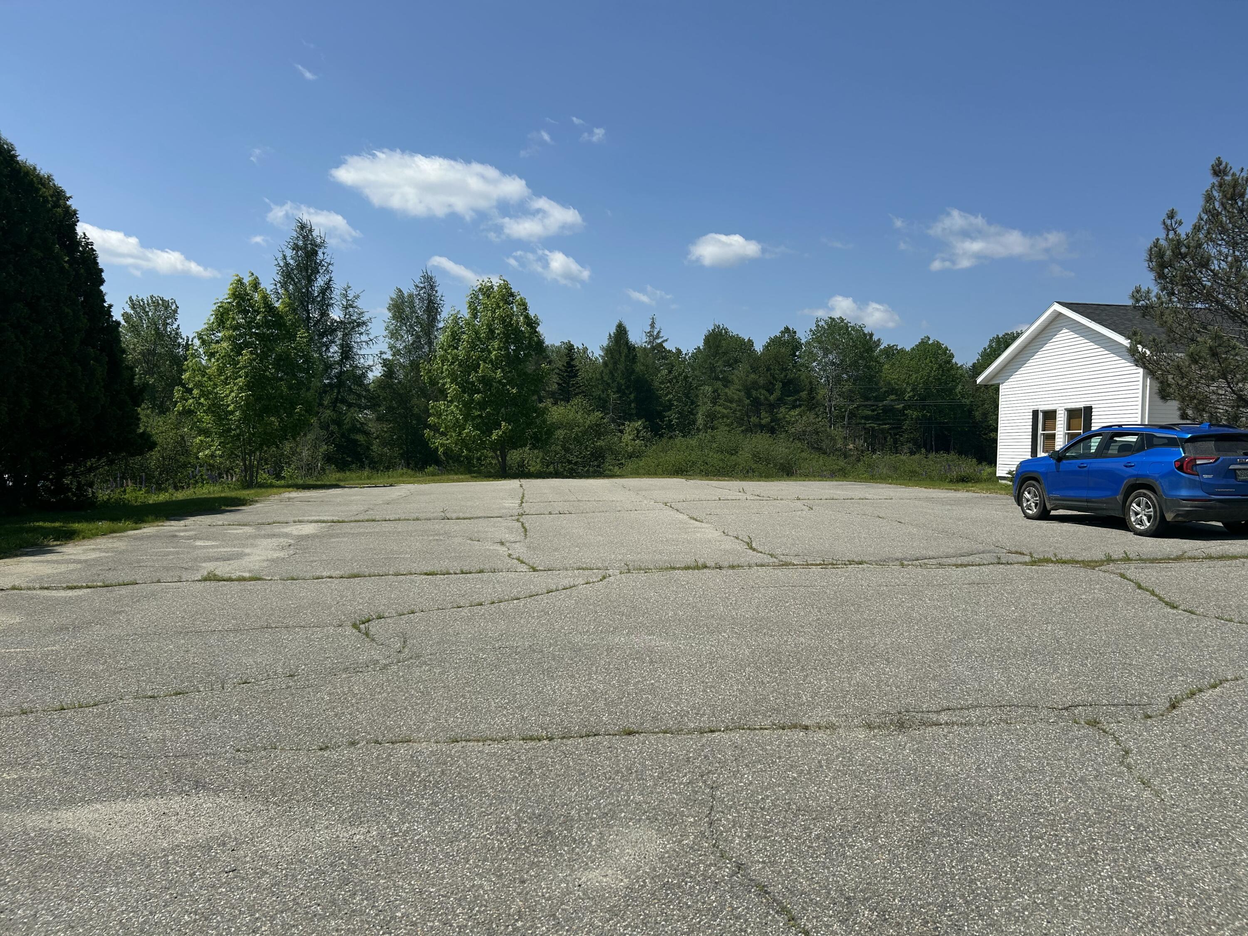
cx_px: 624
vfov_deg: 53.1
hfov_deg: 67.3
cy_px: 468
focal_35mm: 26
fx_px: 937
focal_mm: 5.7
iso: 50
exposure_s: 1/5882
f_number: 1.5
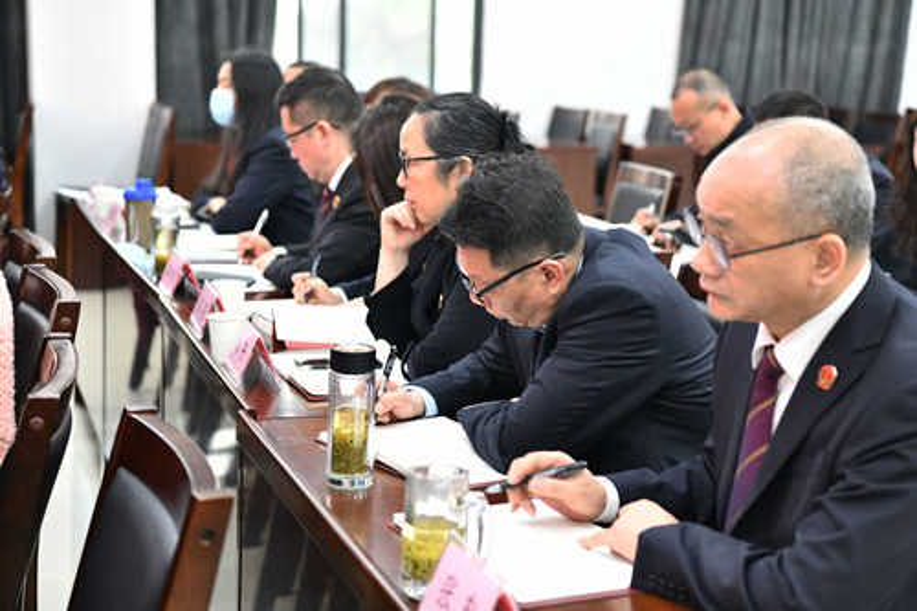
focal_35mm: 70
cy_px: 306
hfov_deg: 28.9
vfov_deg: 19.4
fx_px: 1782
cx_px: 458
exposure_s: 1/60
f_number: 4
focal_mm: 70
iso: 5000
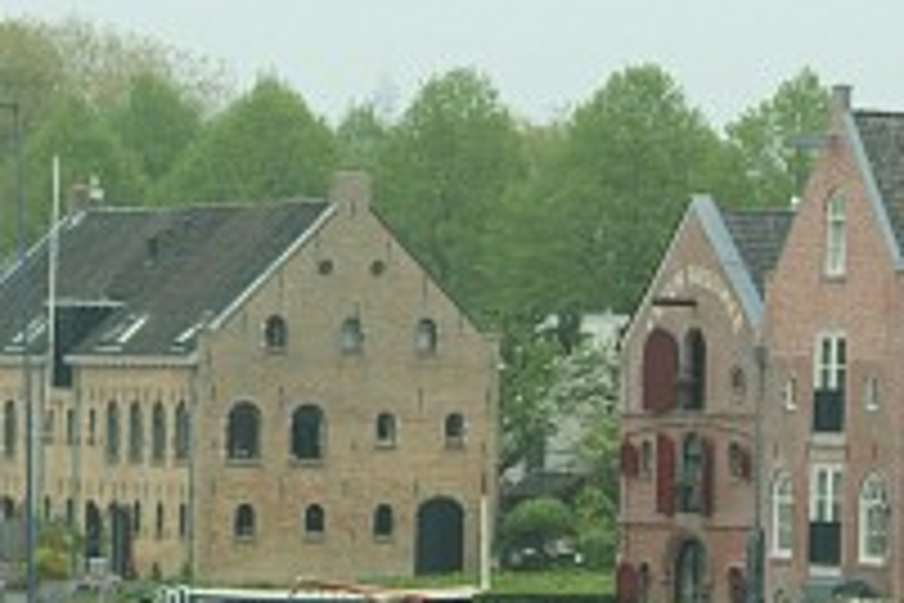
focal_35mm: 287
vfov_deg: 4.8
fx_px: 7206
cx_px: 796
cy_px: 371
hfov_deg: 7.2
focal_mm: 85
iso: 400
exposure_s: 1/180
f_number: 6.7
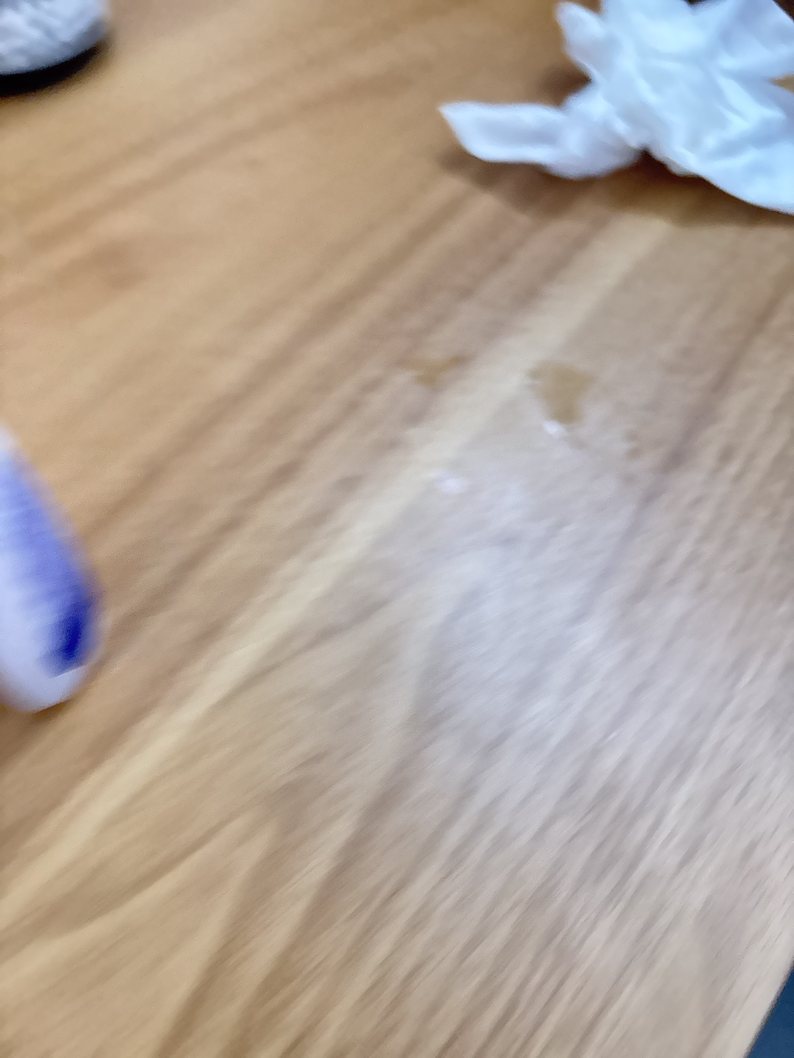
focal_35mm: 26
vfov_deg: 67.3
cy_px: 529
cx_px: 397
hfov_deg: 53.1
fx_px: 795
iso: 500
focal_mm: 5.96
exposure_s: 1/50
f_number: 1.6
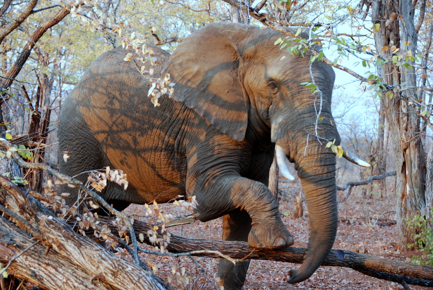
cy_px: 145
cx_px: 216
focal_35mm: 105
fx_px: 1264
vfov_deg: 13.1
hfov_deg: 19.4
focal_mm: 70
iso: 200
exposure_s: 1/30
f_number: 5
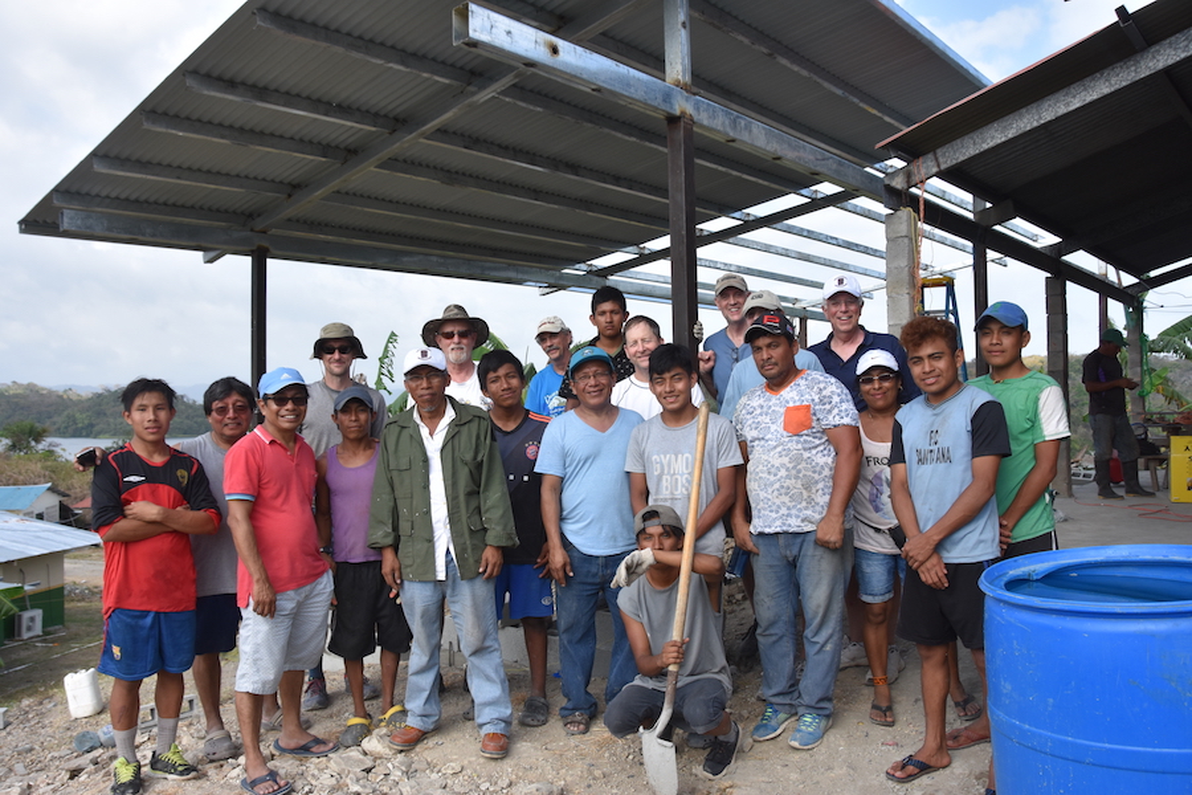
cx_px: 596
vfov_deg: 47.9
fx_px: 894
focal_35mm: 27
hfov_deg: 67.4
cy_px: 398
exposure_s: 1/500
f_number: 8
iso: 400
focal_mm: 18
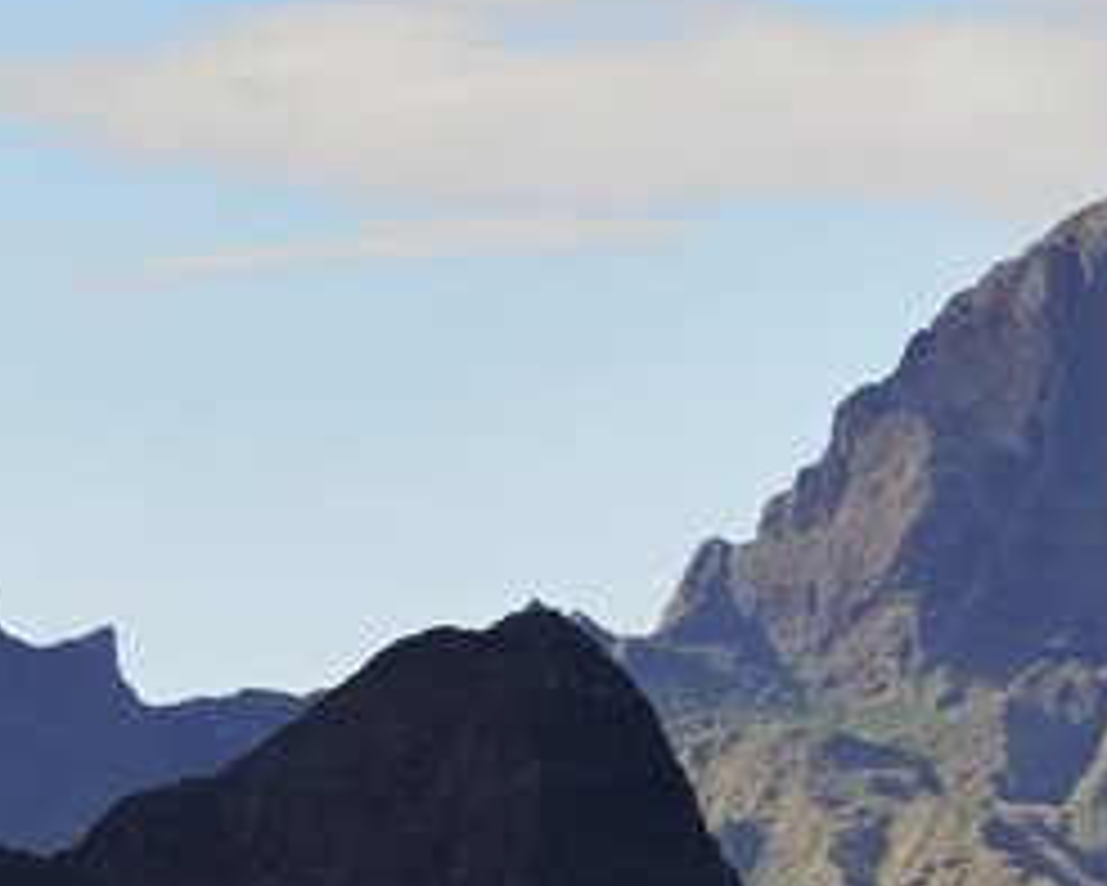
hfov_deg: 6.1
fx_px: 9603
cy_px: 778
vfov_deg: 5.3
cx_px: 3384
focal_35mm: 293
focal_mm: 48
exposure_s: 1/640
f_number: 7.1
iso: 800
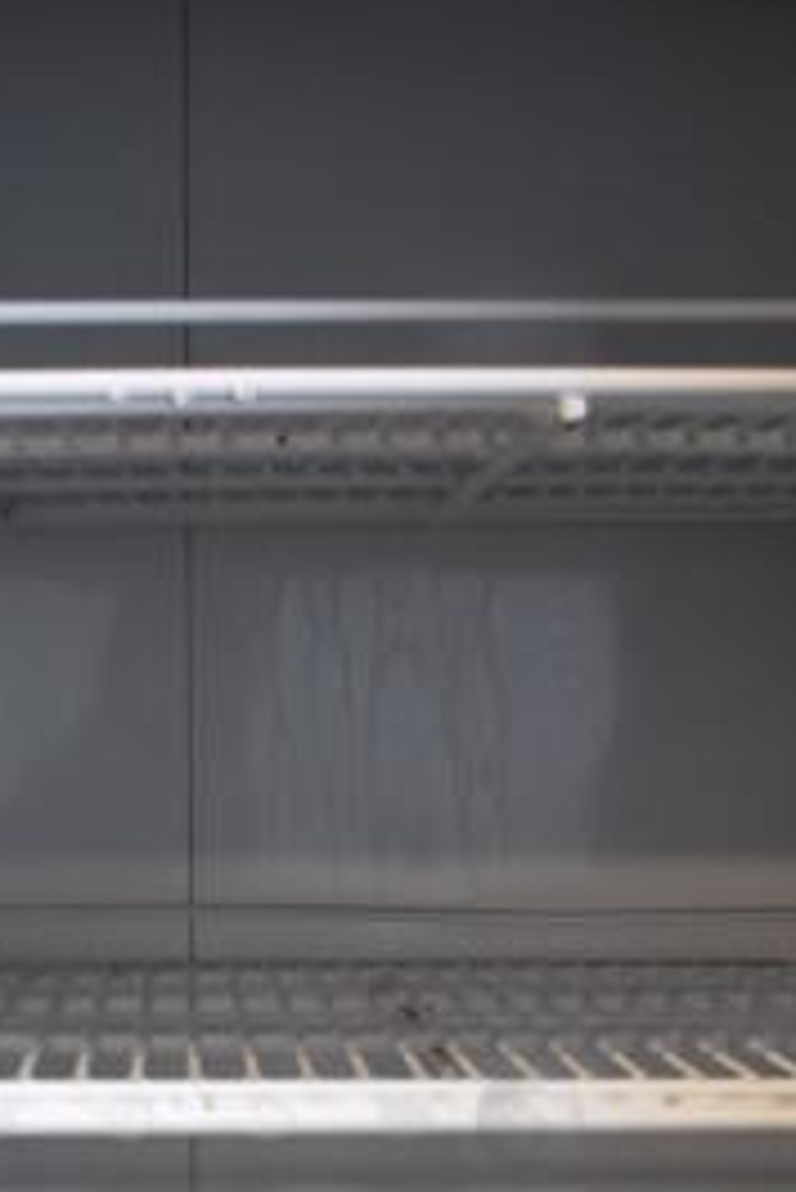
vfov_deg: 20.9
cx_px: 265
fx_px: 3080
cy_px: 1302
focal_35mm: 93
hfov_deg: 14.7
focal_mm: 18
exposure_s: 1/125
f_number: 3.5
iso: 800
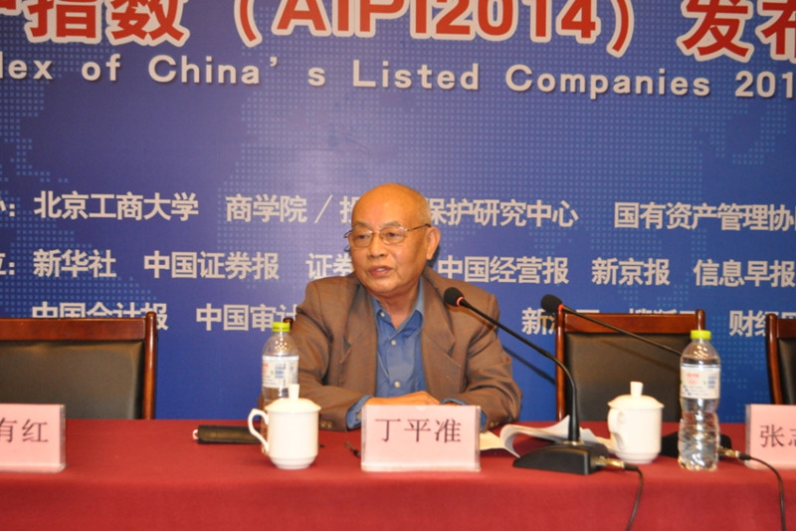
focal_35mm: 48
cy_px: 266
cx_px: 398
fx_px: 1061
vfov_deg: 28.1
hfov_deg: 41.1
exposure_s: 1/60
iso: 1600
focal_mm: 32
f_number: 4.8
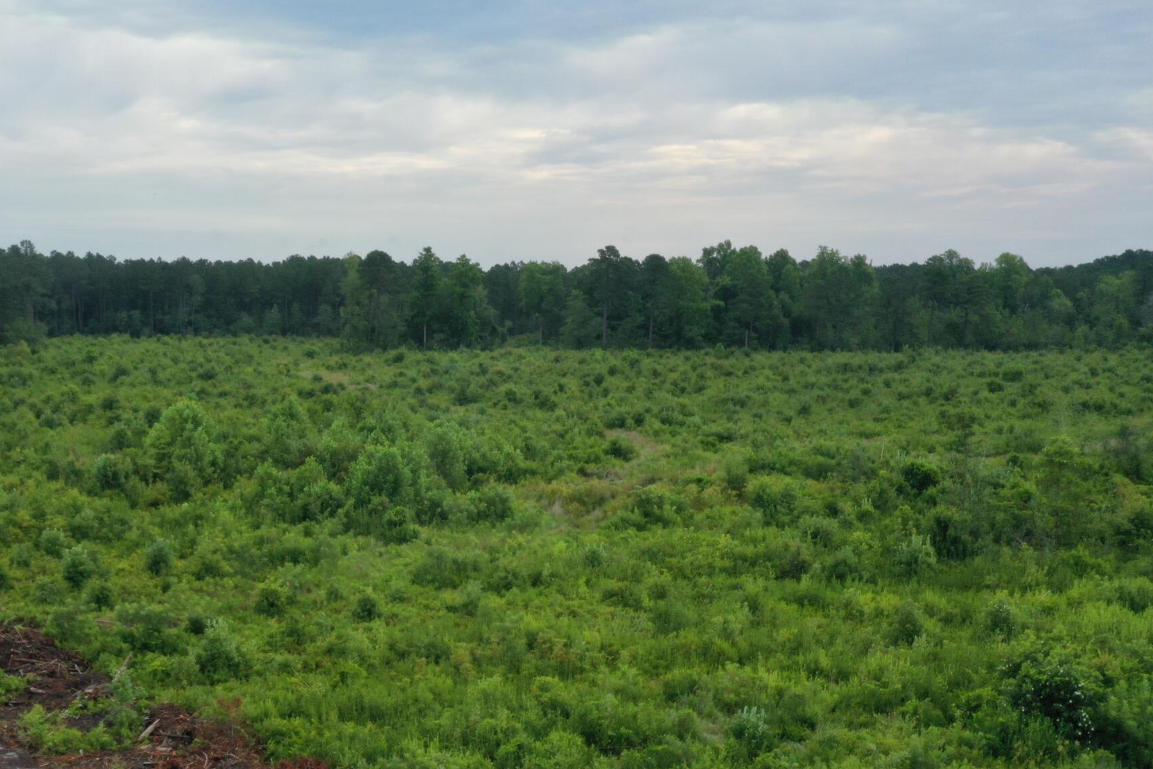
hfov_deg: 38.9
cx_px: 241
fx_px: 1569
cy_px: 585
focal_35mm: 49
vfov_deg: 27.1
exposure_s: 1/80
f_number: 10
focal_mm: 10.26
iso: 100
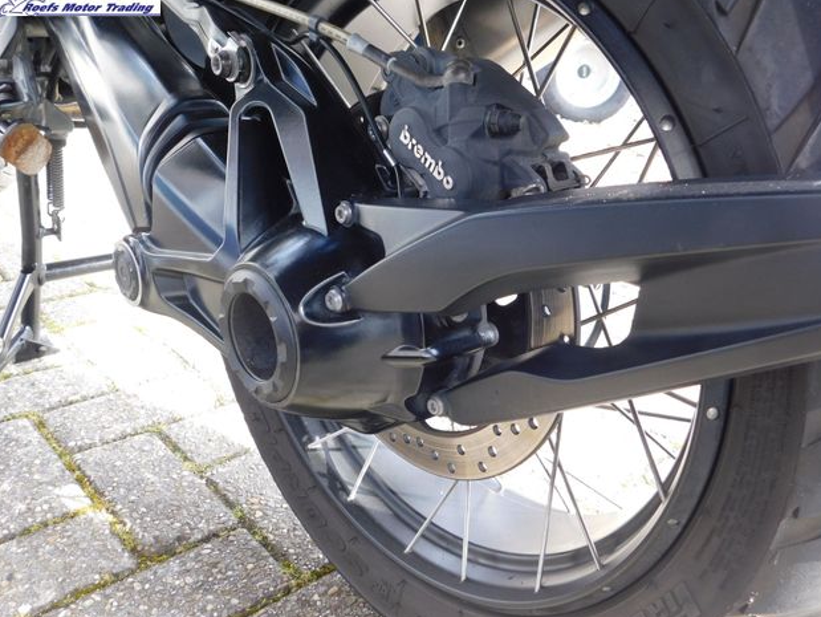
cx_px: 415
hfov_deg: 58.3
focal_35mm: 31
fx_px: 736
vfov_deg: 45.5
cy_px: 305
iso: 125
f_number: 3.2
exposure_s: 1/40
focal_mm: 5.3
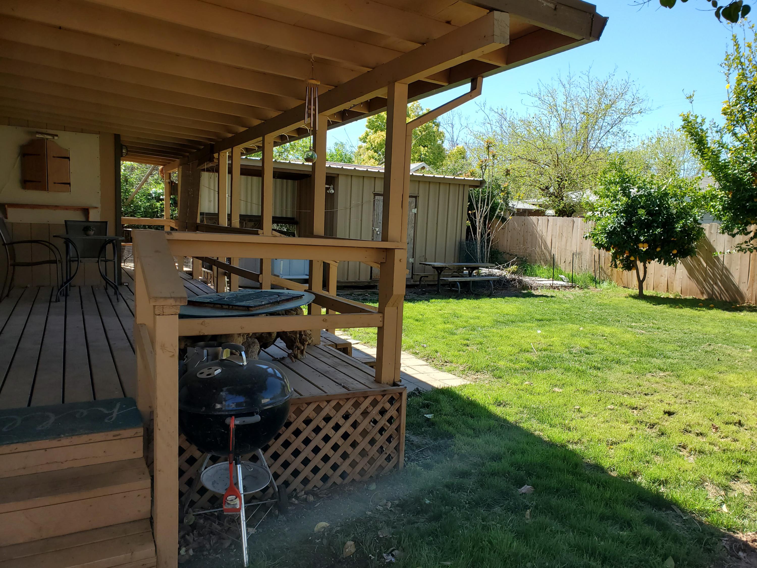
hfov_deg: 67.3
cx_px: 378
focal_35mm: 26
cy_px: 284
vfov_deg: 53.1
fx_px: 569
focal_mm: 4.3
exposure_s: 1/594
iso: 50
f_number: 2.4
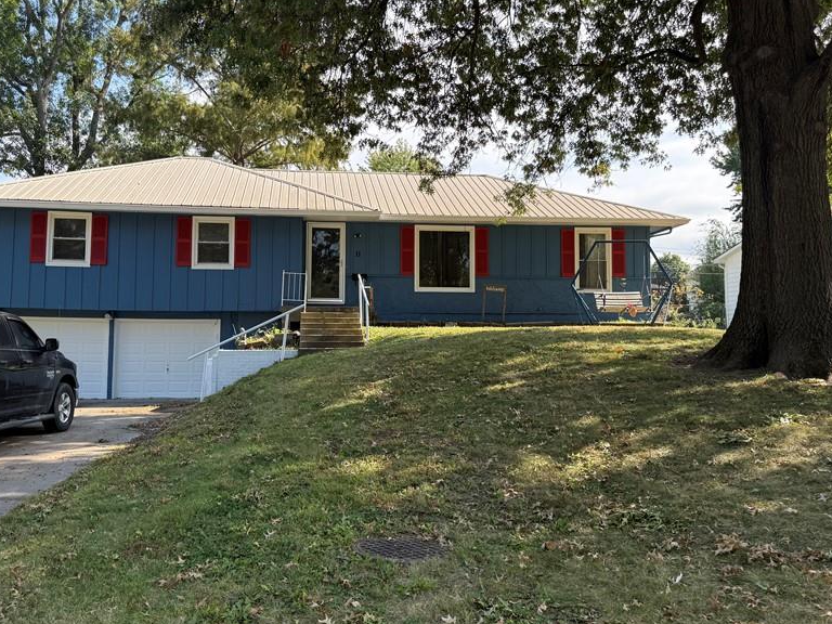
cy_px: 290
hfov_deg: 56.8
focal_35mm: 32
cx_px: 403
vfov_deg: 44.1
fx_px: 769
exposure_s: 1/1553
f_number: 1.78
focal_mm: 6.76
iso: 100
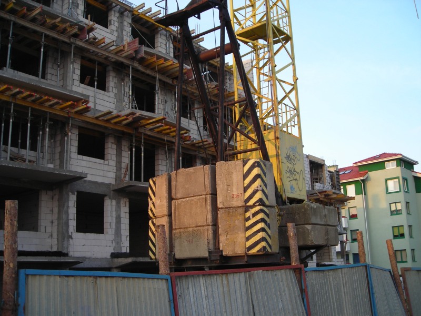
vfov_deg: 37.7
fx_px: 462
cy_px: 158
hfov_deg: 49.0
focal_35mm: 38
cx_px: 210
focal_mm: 6.3
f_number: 3.2
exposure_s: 1/77.6
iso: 50
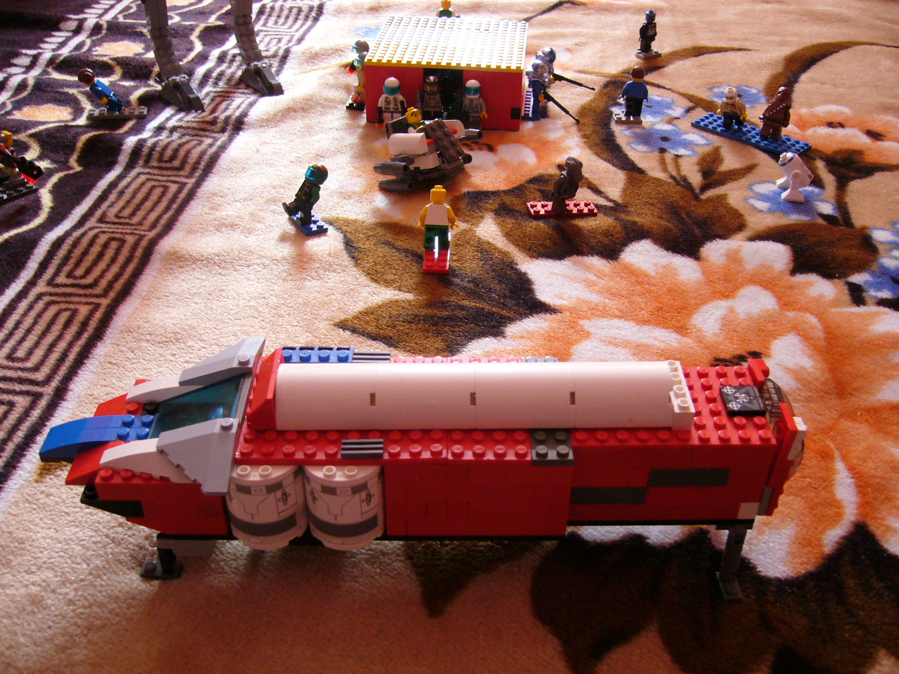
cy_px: 337
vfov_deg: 40.7
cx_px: 450
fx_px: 909
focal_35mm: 35
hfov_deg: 52.6
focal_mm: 5.8
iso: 200
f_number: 2.8
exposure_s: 1/15
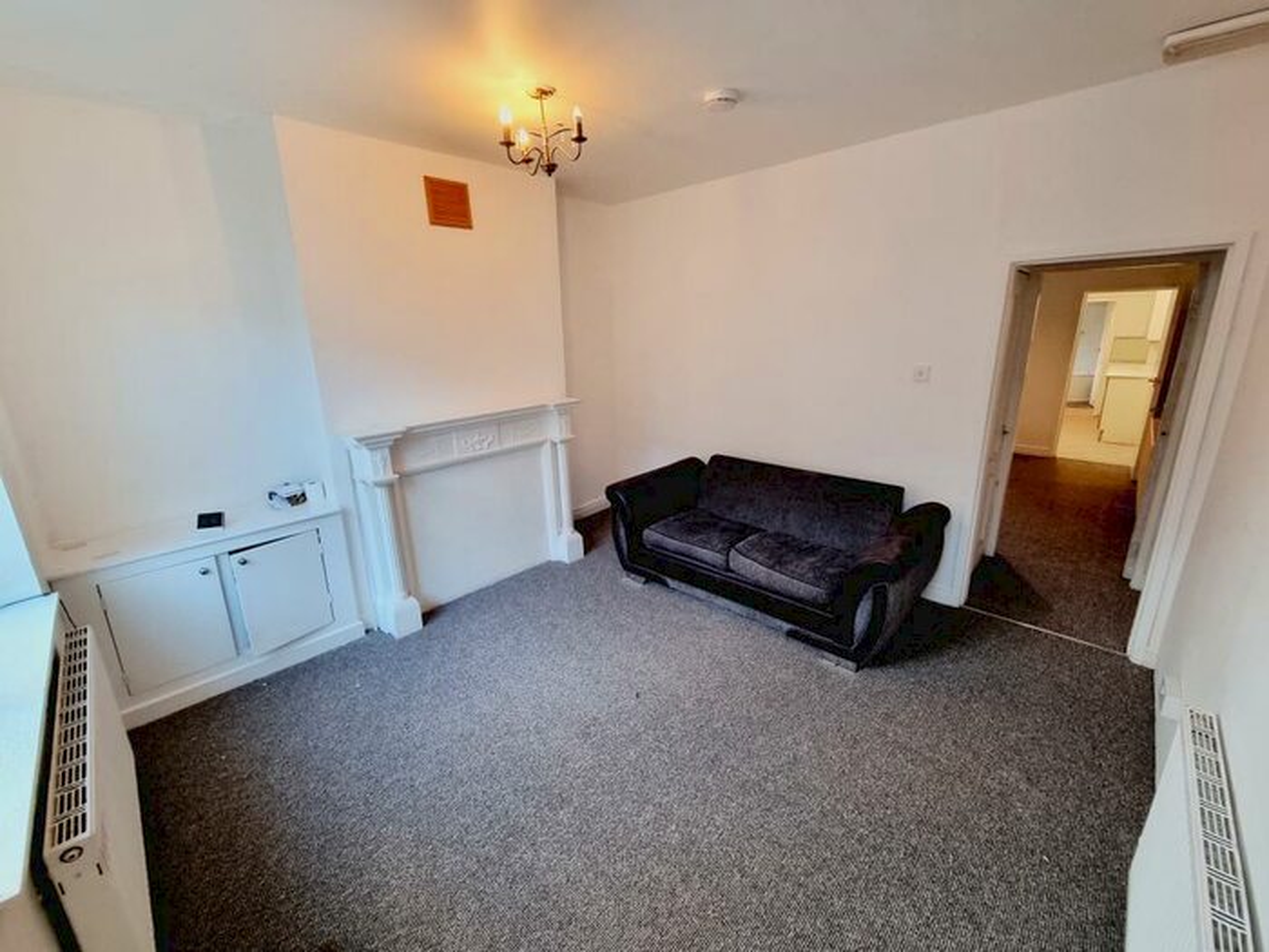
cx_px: 634
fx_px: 477
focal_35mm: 13
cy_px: 476
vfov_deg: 89.9
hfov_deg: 106.2
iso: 320
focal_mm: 2.2
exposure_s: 1/50
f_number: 2.2
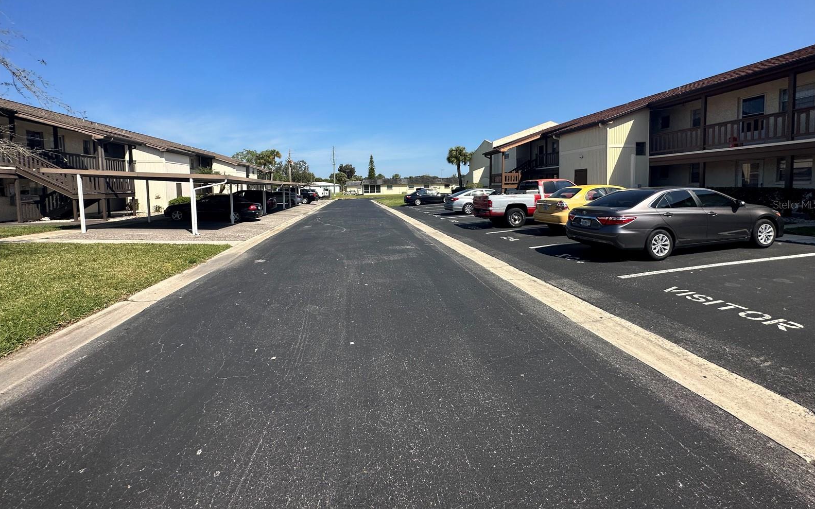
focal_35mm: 15
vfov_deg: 74.0
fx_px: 333
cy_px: 204
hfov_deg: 101.5
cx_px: 410
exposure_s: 1/2257
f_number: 2.2
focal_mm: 2.22
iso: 50
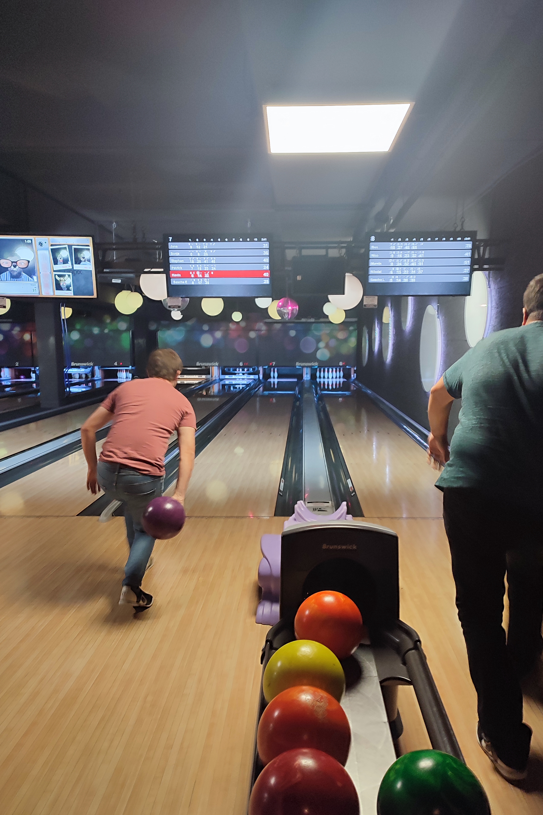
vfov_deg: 67.4
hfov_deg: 47.9
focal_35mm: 27
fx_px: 611
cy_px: 423
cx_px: 289
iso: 195
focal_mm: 6.04
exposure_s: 1/33
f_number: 1.9
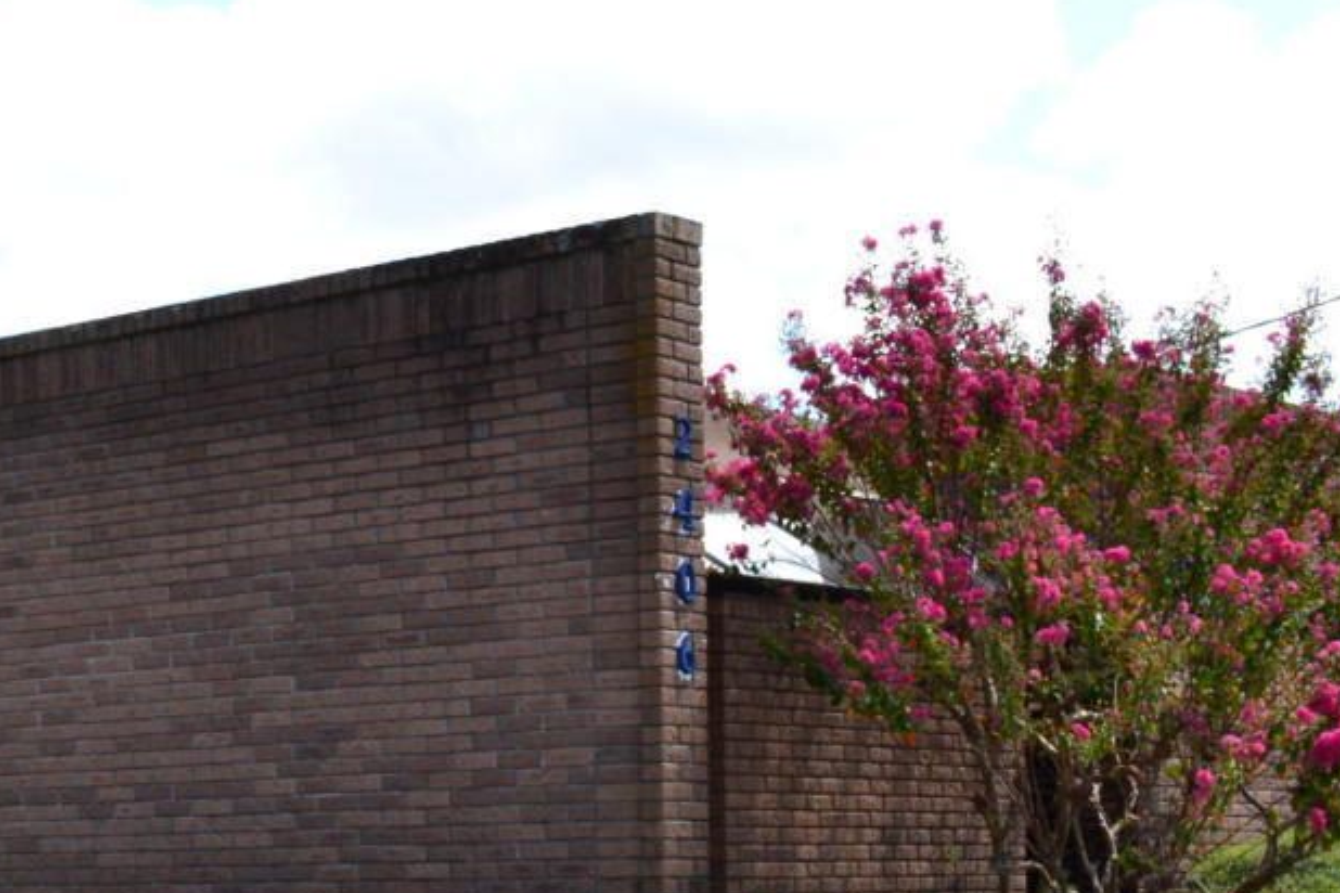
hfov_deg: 23.0
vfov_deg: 16.2
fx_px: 3052
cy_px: 958
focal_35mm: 82
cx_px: -195
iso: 400
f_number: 10
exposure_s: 1/250
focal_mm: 22
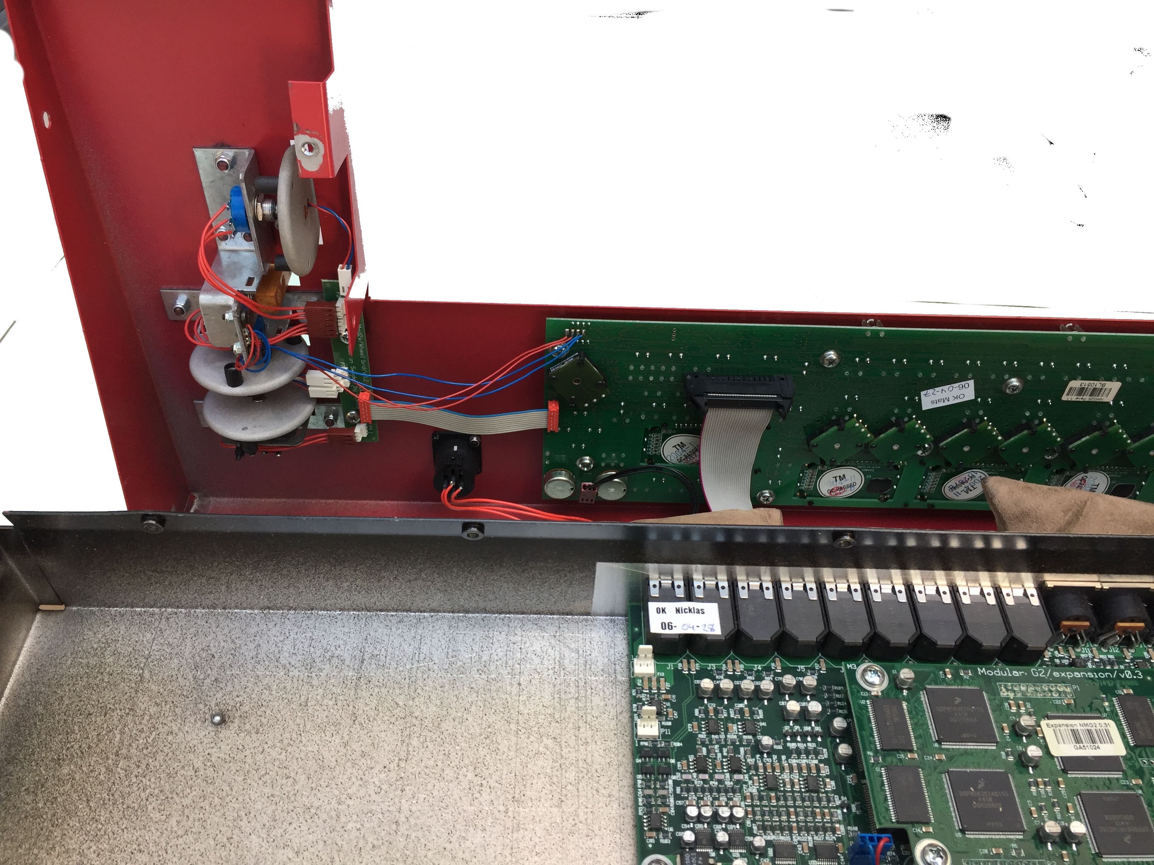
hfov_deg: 61.7
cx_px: 577
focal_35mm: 29
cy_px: 432
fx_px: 967
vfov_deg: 48.2
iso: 50
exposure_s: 1/100
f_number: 2.2
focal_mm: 4.15
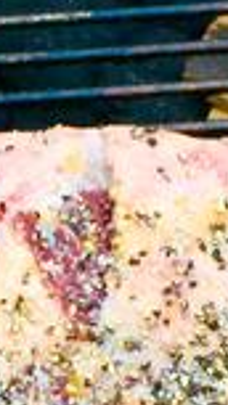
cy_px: 345
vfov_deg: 11.5
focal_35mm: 186
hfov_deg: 6.4
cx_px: -201
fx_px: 2000
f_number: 2.2
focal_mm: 4.15
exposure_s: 1/341
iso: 32
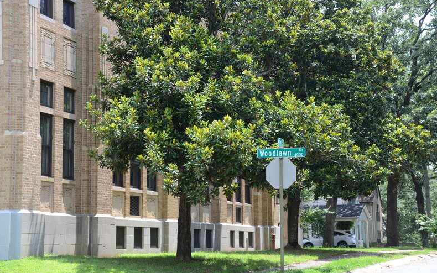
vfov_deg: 18.7
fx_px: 828
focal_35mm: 70
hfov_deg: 29.6
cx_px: 217
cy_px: 141
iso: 250
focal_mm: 45
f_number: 8
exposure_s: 1/160
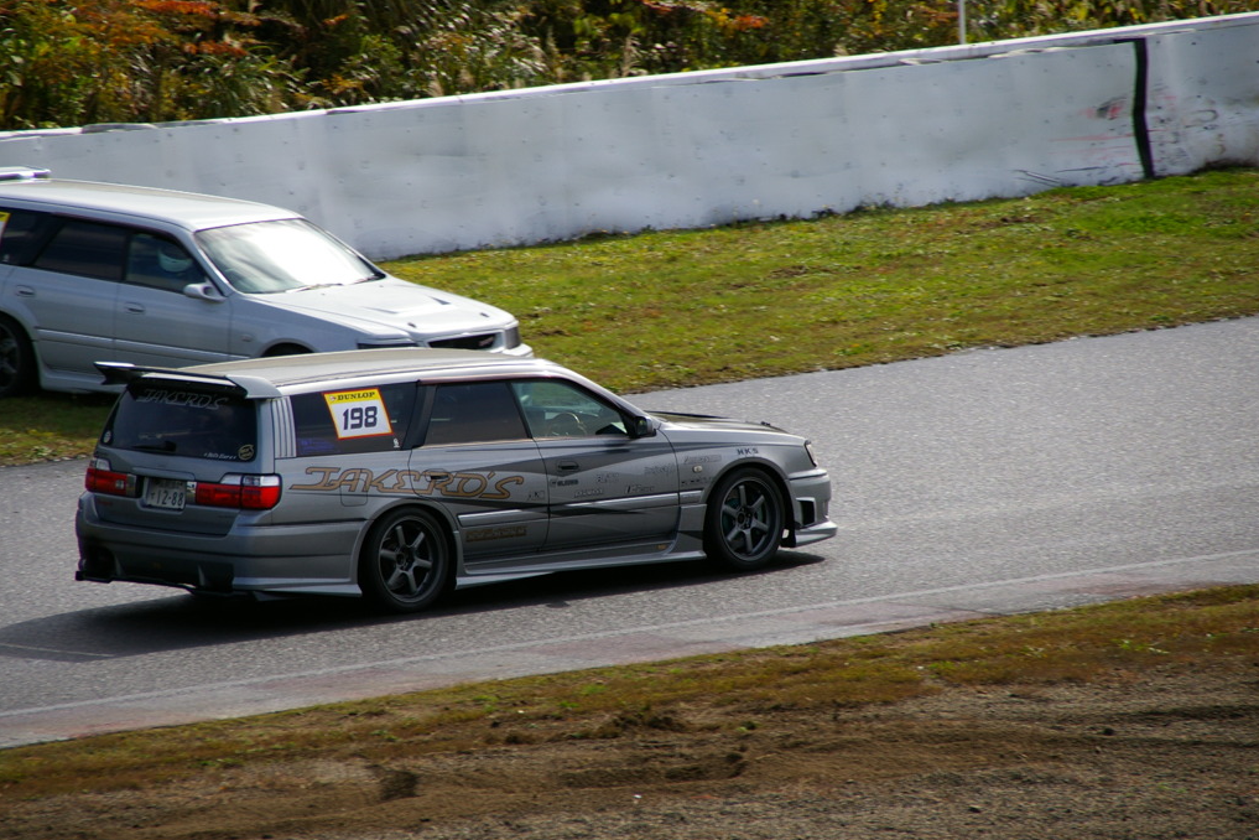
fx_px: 10561
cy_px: 419
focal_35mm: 302
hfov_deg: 6.8
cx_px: 631
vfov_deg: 4.6
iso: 200
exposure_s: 1/500
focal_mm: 200
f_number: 8
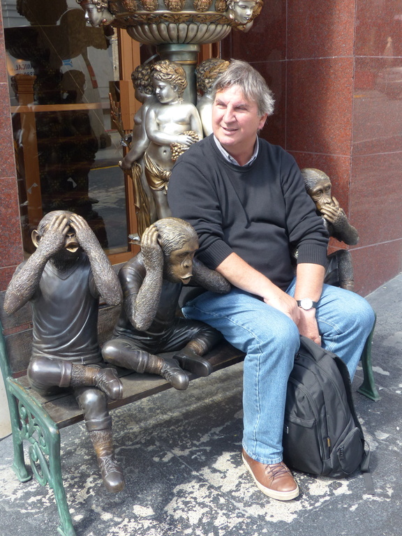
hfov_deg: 34.3
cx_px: 201
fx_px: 650
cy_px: 268
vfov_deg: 44.8
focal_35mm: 42
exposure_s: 1/125
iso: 100
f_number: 3.5
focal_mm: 7.6
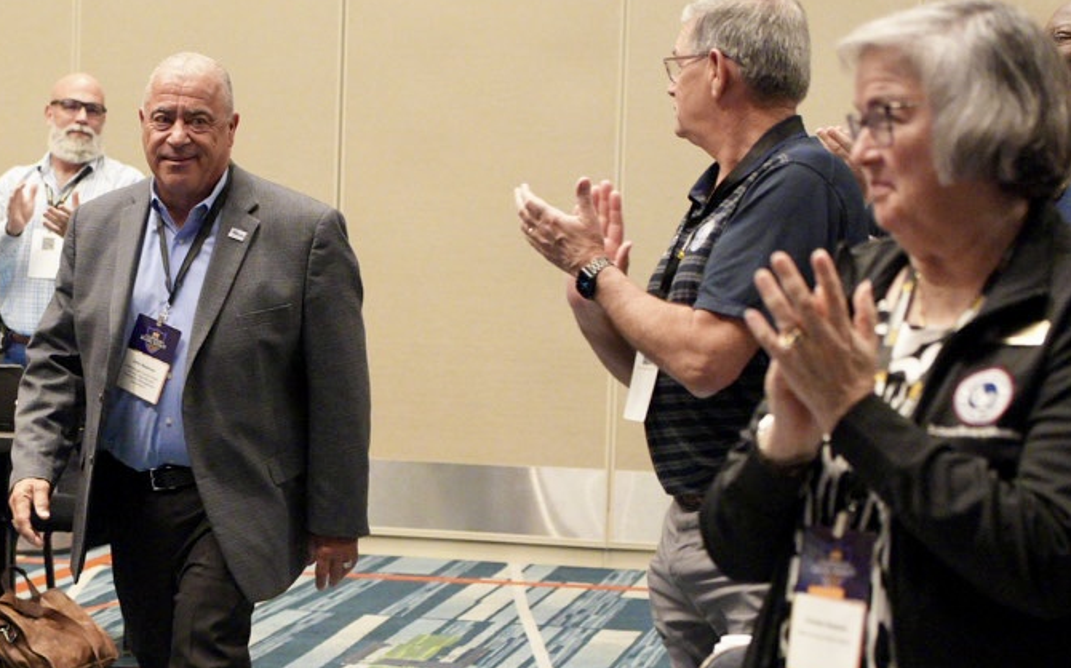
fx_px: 2801
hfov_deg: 21.4
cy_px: 420
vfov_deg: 13.6
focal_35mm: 96
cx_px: 248
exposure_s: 1/250
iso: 8000
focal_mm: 39
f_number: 2.8
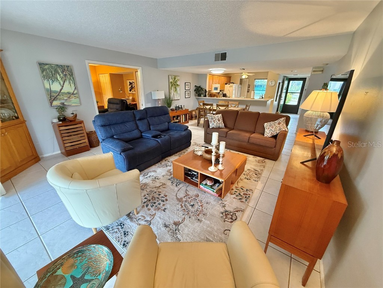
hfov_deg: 102.1
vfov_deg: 85.7
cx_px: 192
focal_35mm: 14
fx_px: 155
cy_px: 144
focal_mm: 2.22
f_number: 2.2
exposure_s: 1/60
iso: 400
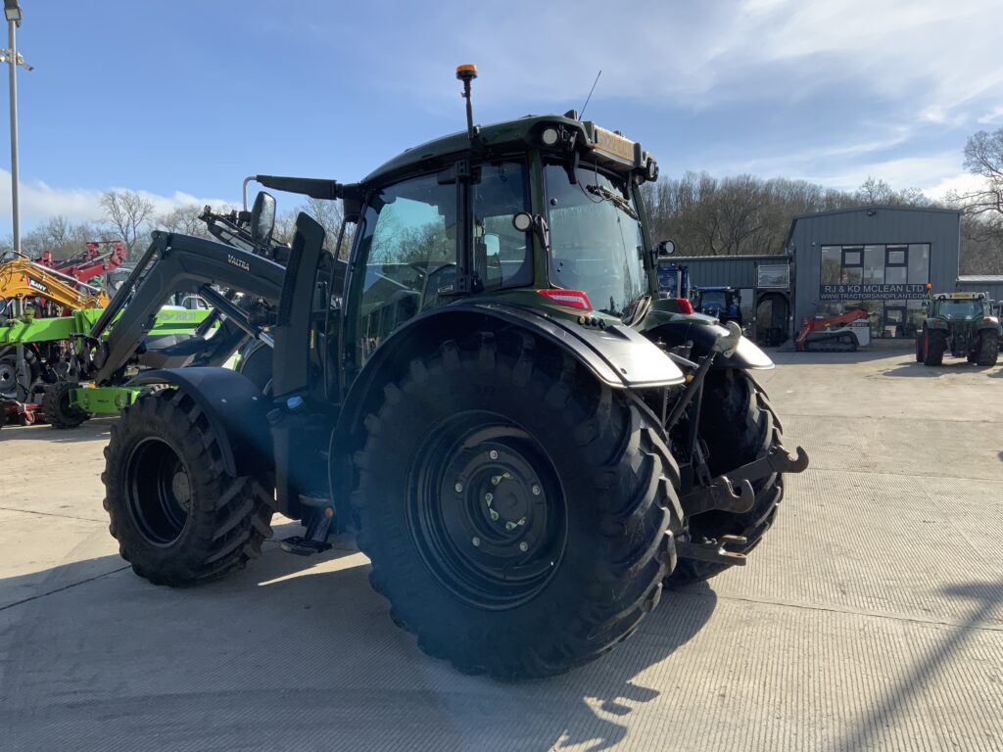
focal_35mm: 29
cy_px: 376
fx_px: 840
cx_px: 502
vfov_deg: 48.2
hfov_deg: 61.7
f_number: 1.8
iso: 16
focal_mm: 3
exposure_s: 1/1577
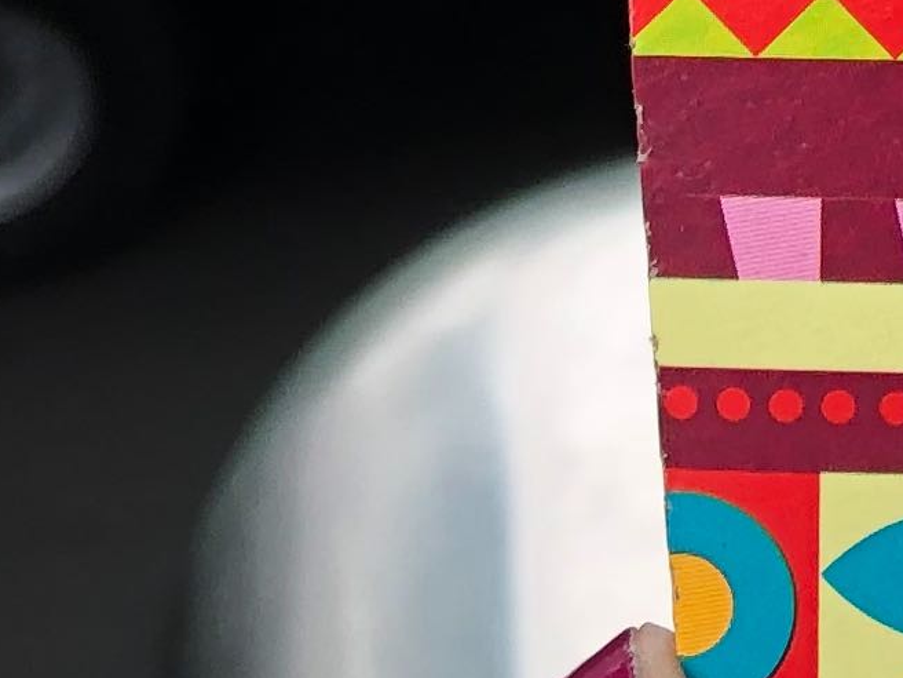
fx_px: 4487
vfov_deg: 7.8
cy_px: -1136
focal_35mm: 172
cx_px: 1378
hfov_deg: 11.0
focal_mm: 3.99
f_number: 1.8
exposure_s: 1/178
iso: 20
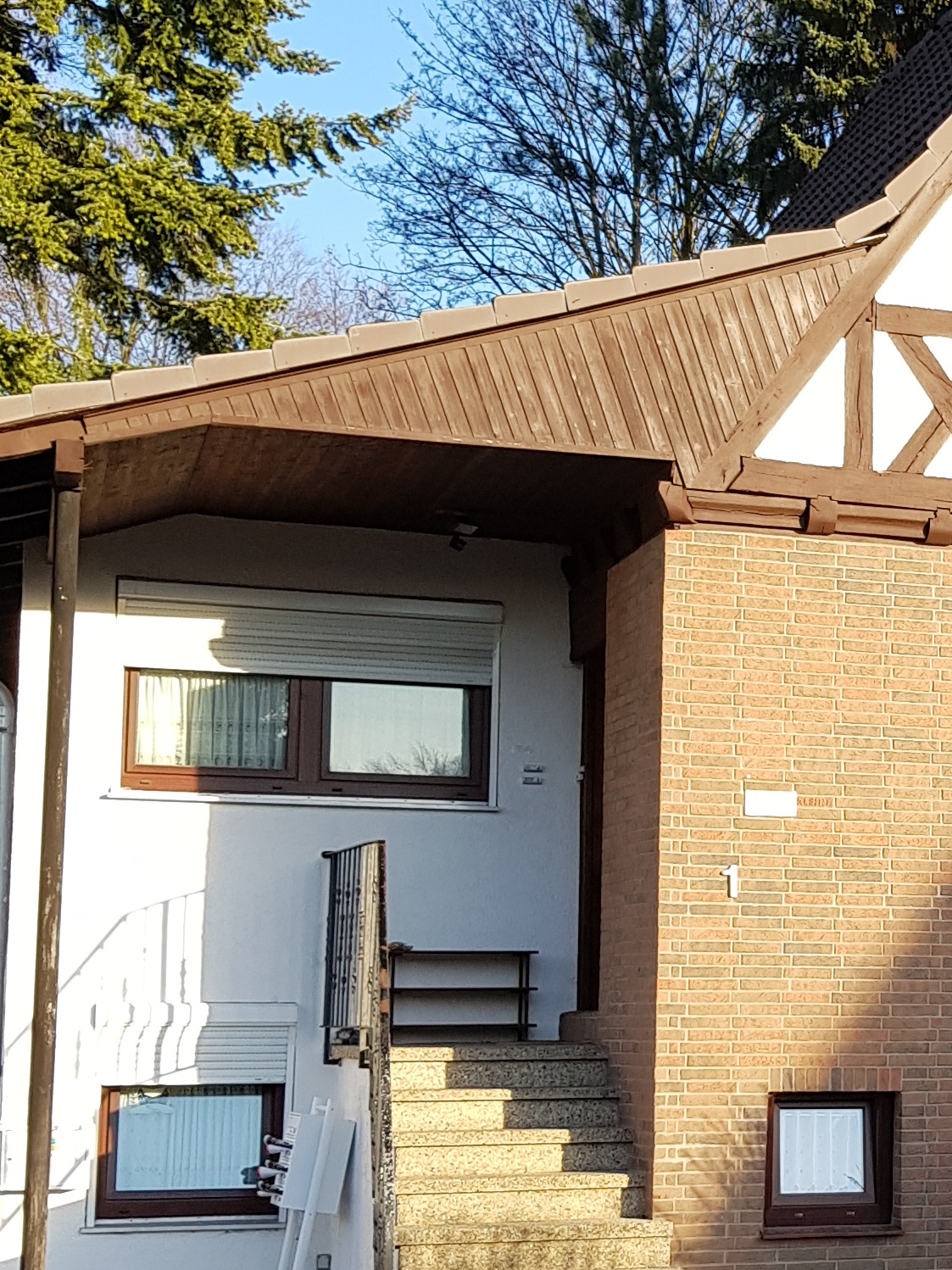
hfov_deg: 19.9
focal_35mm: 70
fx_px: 2568
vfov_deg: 27.7
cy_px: 757
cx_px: 1105
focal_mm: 4.2
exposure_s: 1/487
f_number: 1.7
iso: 40
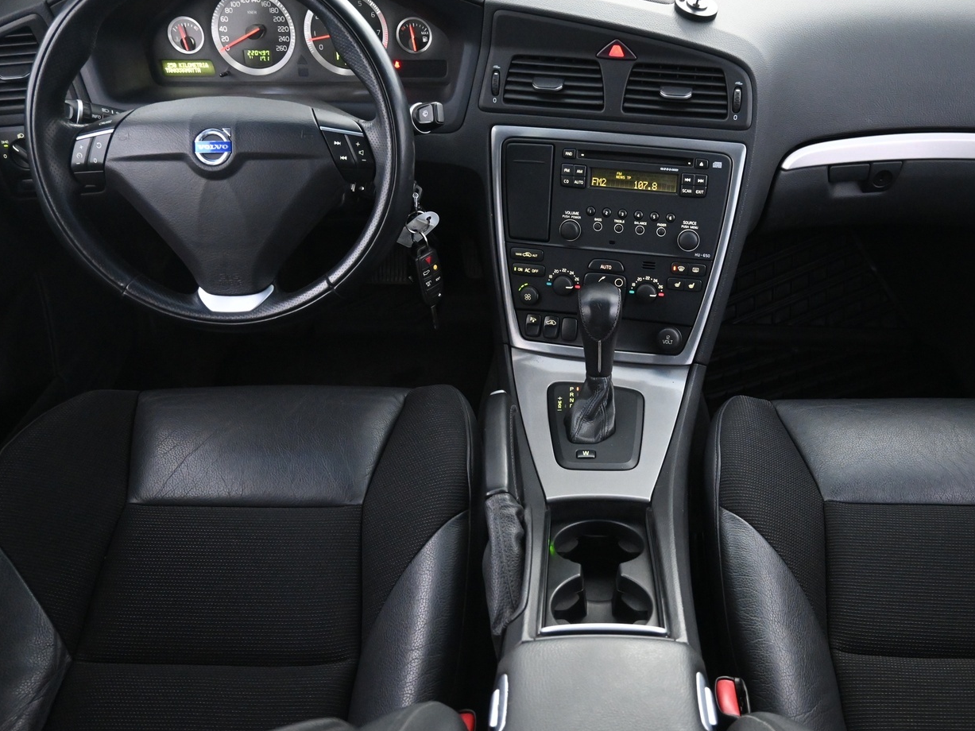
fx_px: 938
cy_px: 329
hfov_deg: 54.5
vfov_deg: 42.5
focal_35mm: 33
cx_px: 590
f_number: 3.5
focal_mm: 17.5
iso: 3600
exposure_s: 1/30
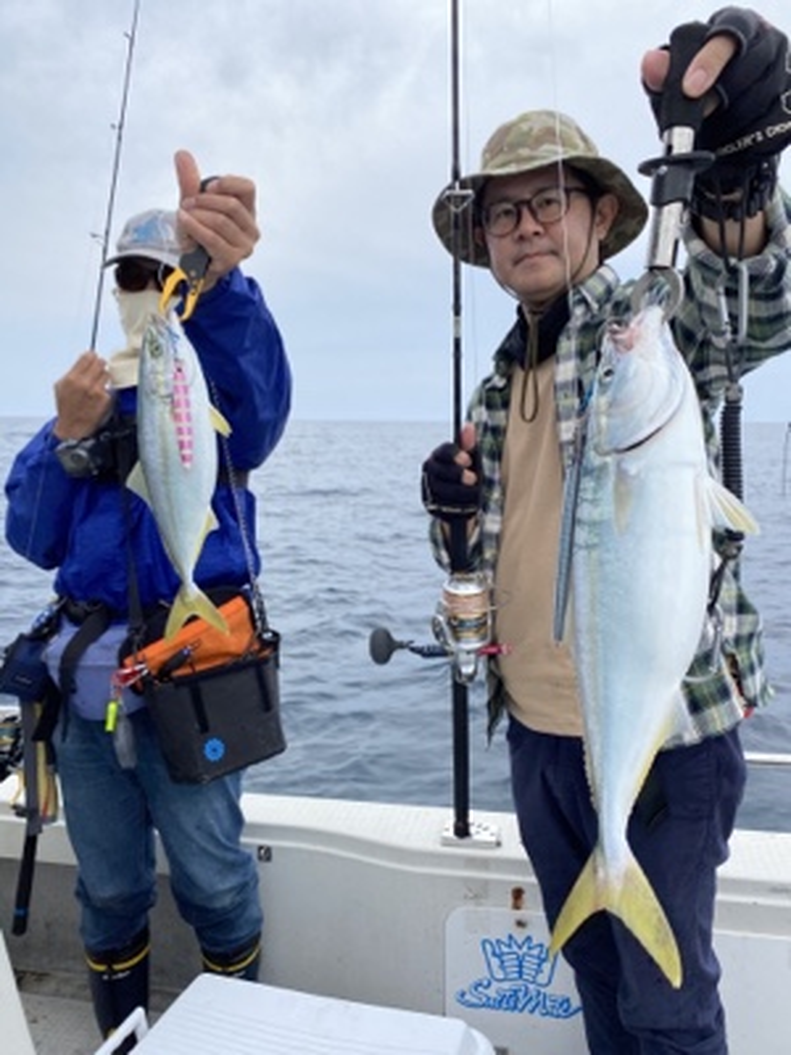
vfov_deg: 67.3
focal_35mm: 26
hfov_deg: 53.1
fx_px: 792
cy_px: 528
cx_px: 396
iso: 32
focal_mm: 4.25
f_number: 1.8
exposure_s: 1/1447
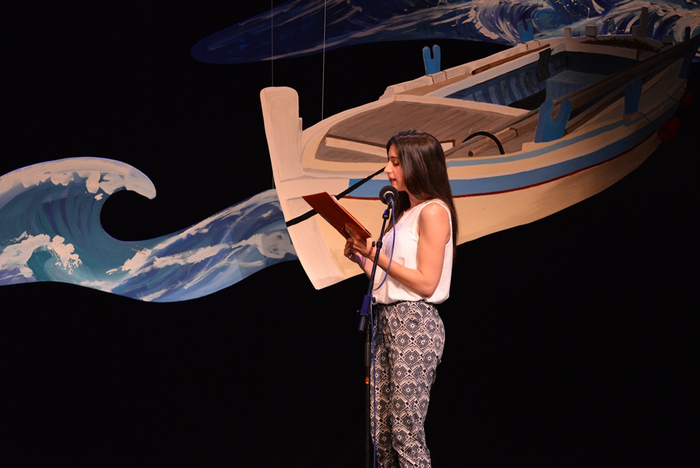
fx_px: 3891
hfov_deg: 10.3
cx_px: 350
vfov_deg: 6.9
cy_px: 234
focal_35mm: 200
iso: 2000
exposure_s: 1/160
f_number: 4
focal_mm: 200
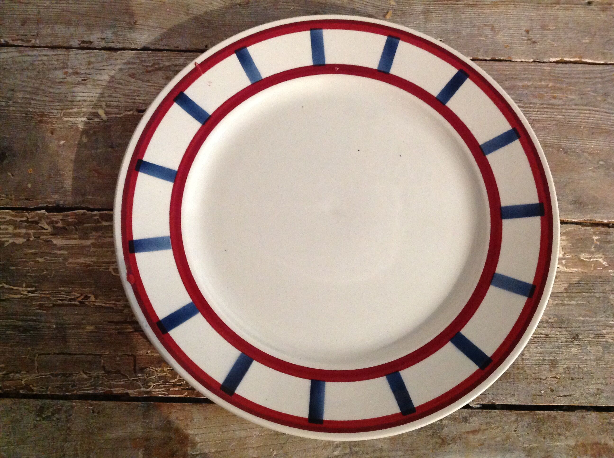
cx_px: 307
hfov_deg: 52.7
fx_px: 620
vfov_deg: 40.6
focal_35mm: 35
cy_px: 229
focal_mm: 4.28
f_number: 2.4
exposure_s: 1/15
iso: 500
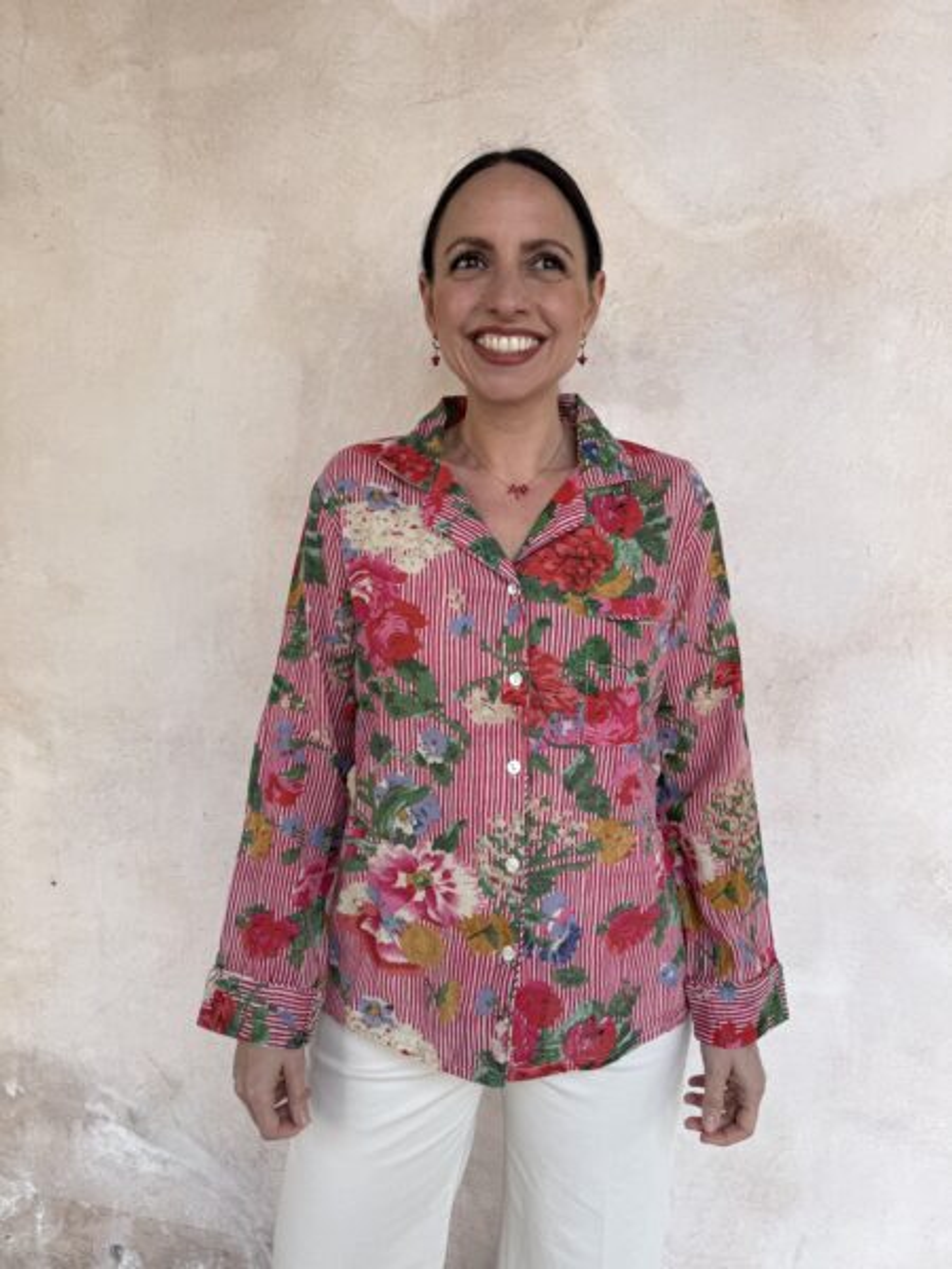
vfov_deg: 71.6
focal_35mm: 24
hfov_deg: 56.8
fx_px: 880
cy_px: 634
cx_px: 476
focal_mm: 6.76
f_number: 1.78
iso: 80
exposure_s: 1/428
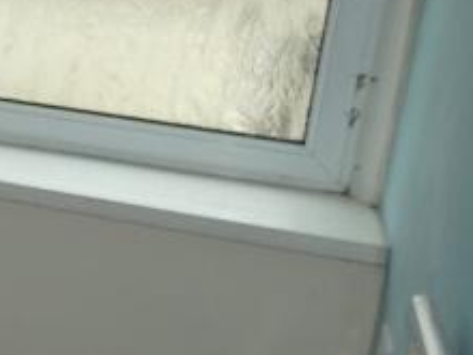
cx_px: -555
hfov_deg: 15.4
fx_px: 1271
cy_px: 71
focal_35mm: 93
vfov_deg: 15.8
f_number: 2.8
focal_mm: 3.6
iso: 80
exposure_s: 1/125
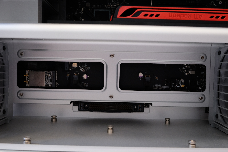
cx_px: 114
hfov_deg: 50.7
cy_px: 76
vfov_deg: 35.1
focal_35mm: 38
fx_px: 241
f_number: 6.4
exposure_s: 1/13
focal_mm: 25.4
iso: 1000
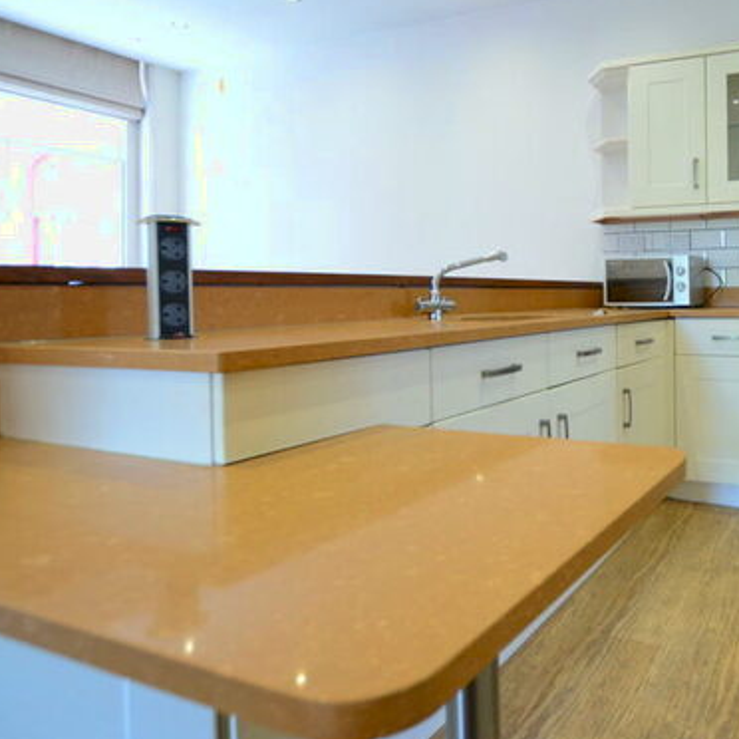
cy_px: 295
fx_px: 580
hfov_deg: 56.3
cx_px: 664
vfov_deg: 64.4
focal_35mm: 24
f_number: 4.5
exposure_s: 1/80
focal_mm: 10
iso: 1600
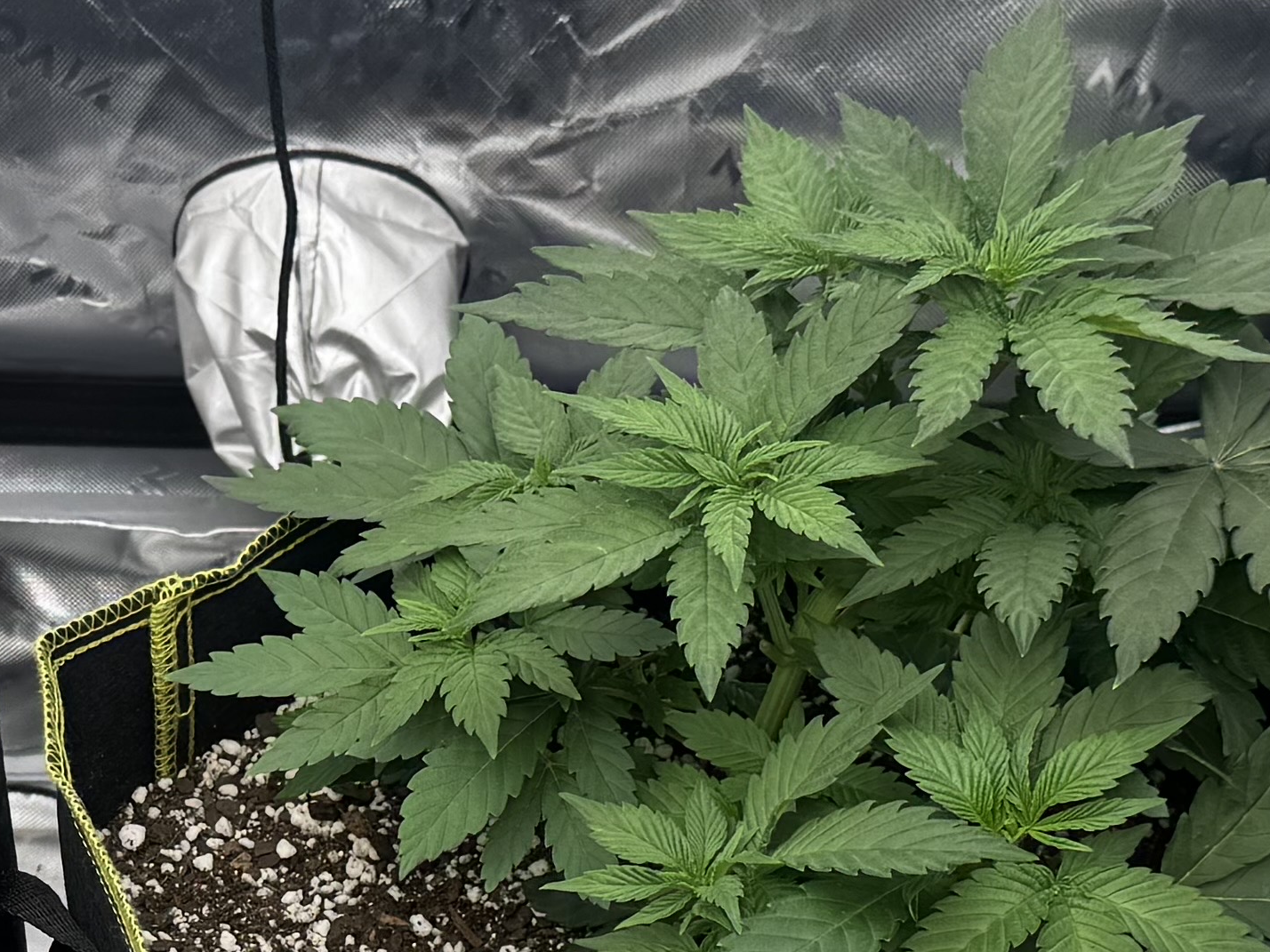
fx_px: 3522
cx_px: 202
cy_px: 979
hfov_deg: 20.2
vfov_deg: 15.1
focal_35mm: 96
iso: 80
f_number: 1.78
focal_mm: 6.76
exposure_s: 1/888
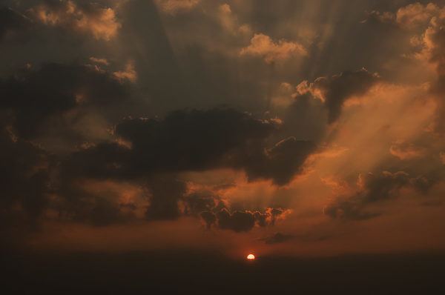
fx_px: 740
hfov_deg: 33.4
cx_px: 222
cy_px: 148
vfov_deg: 22.5
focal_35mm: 60
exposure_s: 1/2000
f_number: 5.6
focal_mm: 40
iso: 320
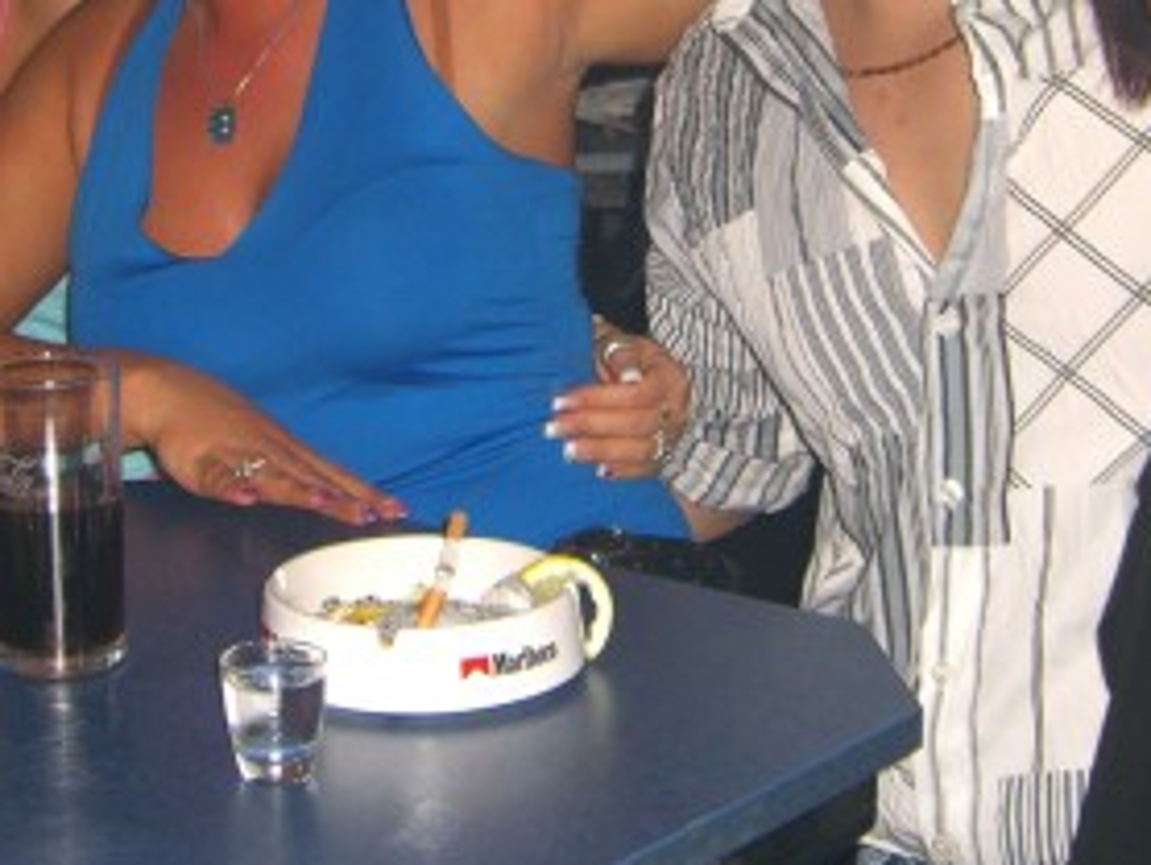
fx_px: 2729
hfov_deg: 23.8
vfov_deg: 17.7
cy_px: 70
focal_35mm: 82
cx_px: 509
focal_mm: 7.9
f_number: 2.8
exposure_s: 1/60
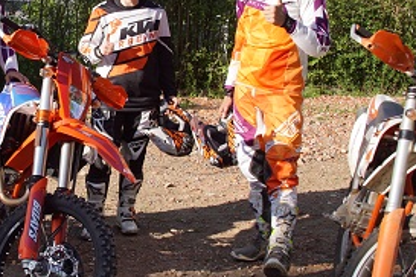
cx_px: 82
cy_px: 92
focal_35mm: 77
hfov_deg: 25.8
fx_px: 890
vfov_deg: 17.7
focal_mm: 22
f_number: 6.3
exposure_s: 1/160
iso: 100
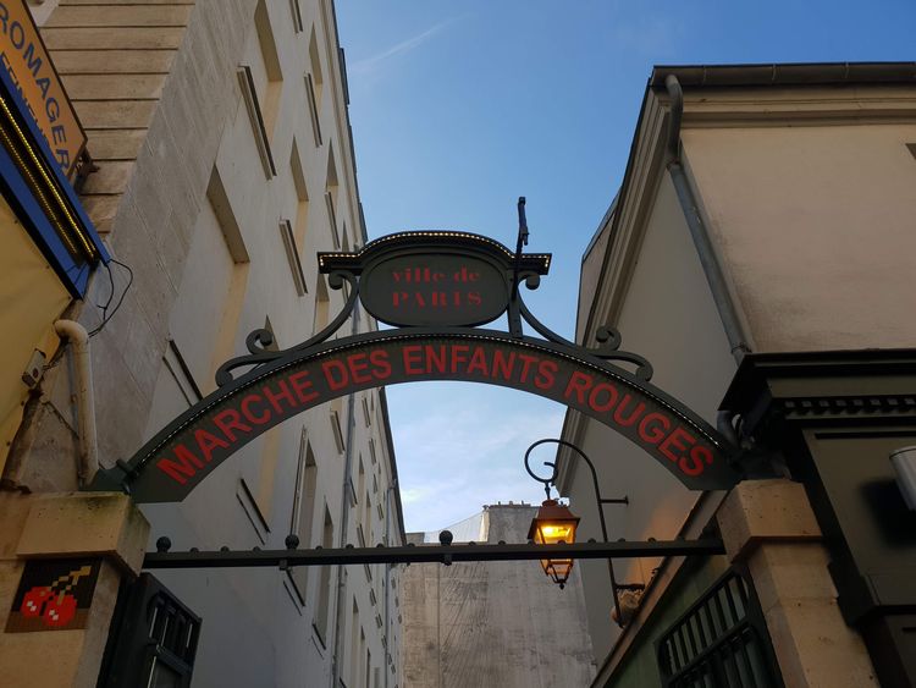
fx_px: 688
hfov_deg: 67.3
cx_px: 458
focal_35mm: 26
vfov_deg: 53.1
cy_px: 344
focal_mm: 4.3
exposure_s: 1/1287
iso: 50
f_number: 2.4
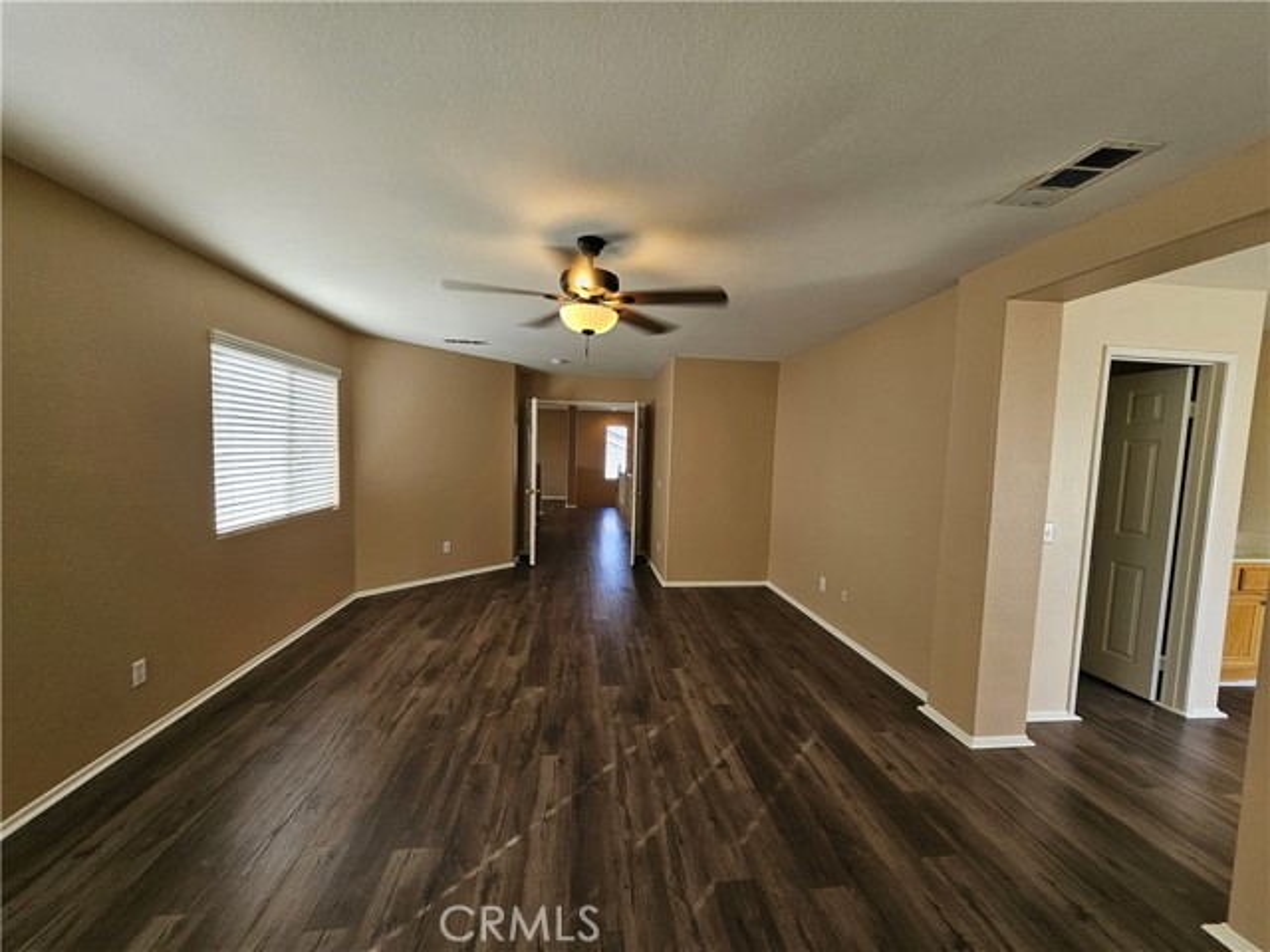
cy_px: 476
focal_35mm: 13
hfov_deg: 106.2
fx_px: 477
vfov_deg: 89.9
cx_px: 635
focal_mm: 1.74
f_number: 2.2
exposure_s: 1/60
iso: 40
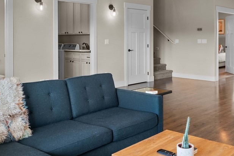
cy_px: 41
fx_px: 267
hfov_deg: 46.8
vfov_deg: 32.1
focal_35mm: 41
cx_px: 152
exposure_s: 1/4
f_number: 8
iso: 200
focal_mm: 15
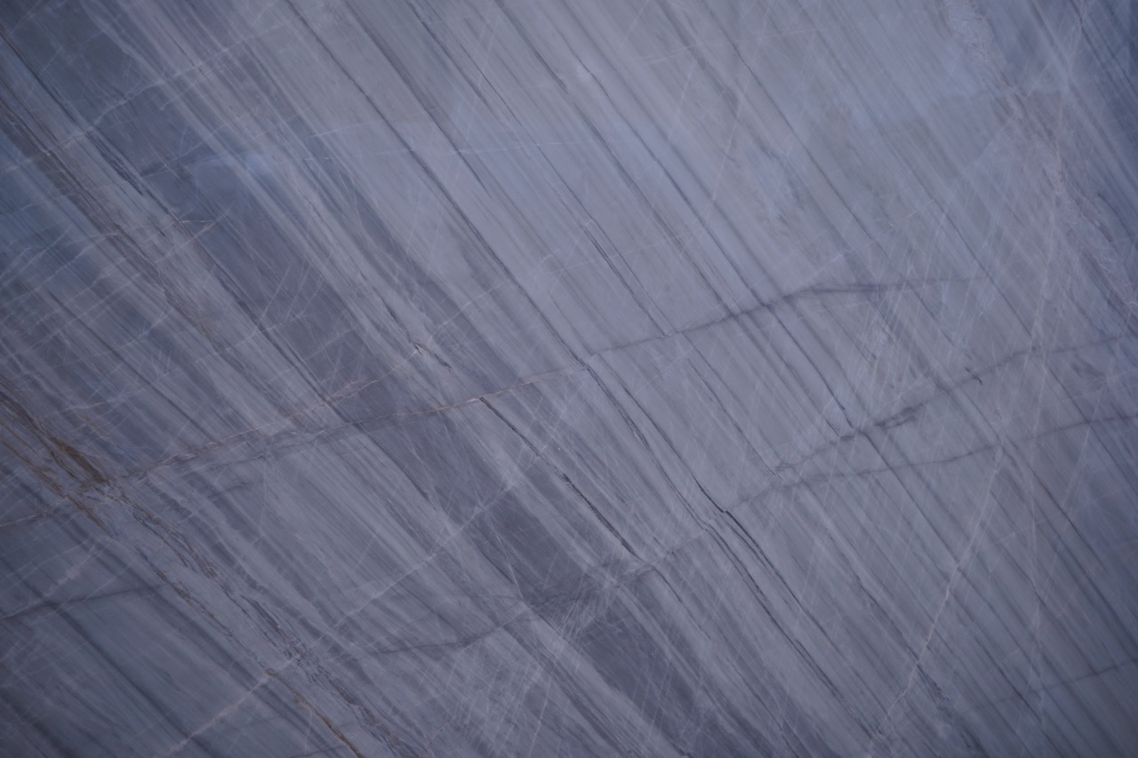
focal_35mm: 37
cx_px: 569
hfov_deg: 51.9
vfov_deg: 35.9
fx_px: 1169
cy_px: 379
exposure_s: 1/13
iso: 100
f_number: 4
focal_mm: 37
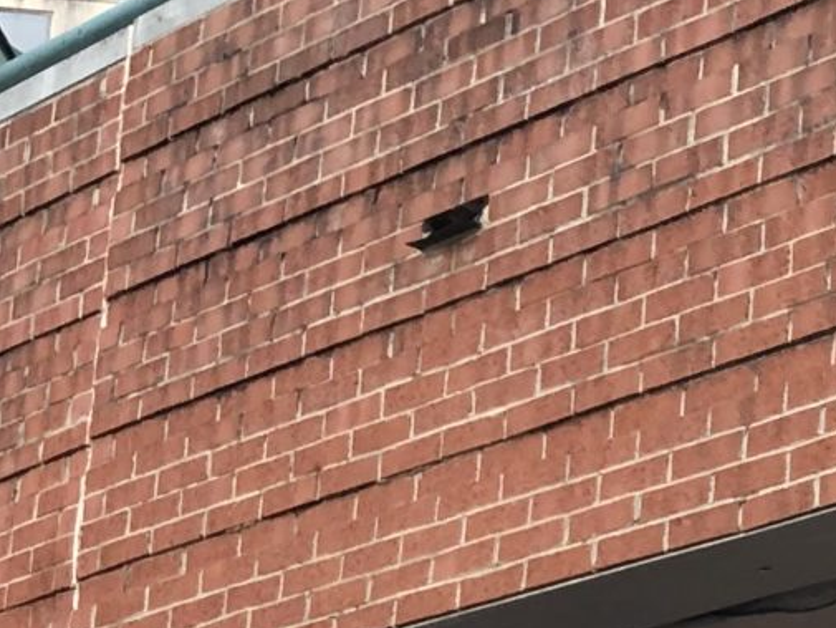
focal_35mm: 142
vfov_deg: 9.8
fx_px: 3430
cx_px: 1270
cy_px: 1193
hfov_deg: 13.1
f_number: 1.8
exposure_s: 1/30
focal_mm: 3.99
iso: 25
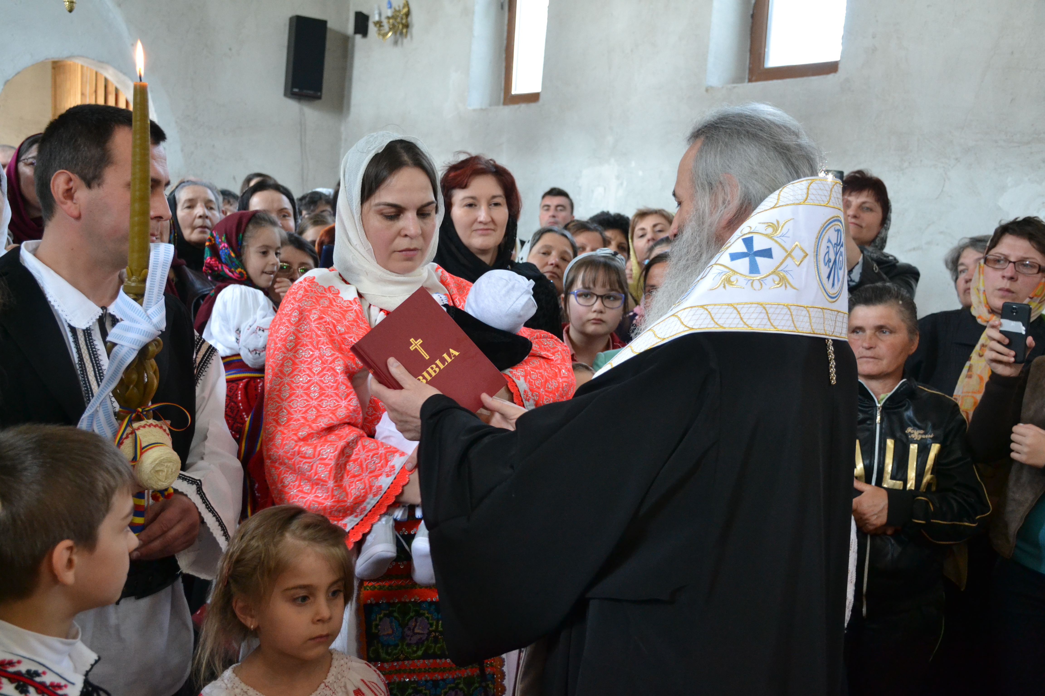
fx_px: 1176
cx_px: 522
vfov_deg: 33.0
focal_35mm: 40
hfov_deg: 47.9
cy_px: 348
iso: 1600
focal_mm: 27
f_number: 5
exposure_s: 1/80
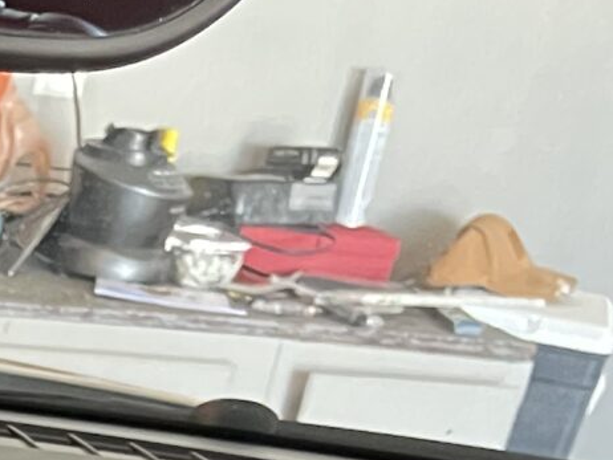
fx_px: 2551
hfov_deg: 12.1
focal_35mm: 144
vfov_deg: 9.0
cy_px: 1214
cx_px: -640
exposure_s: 1/30
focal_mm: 5.1
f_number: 1.6
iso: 500
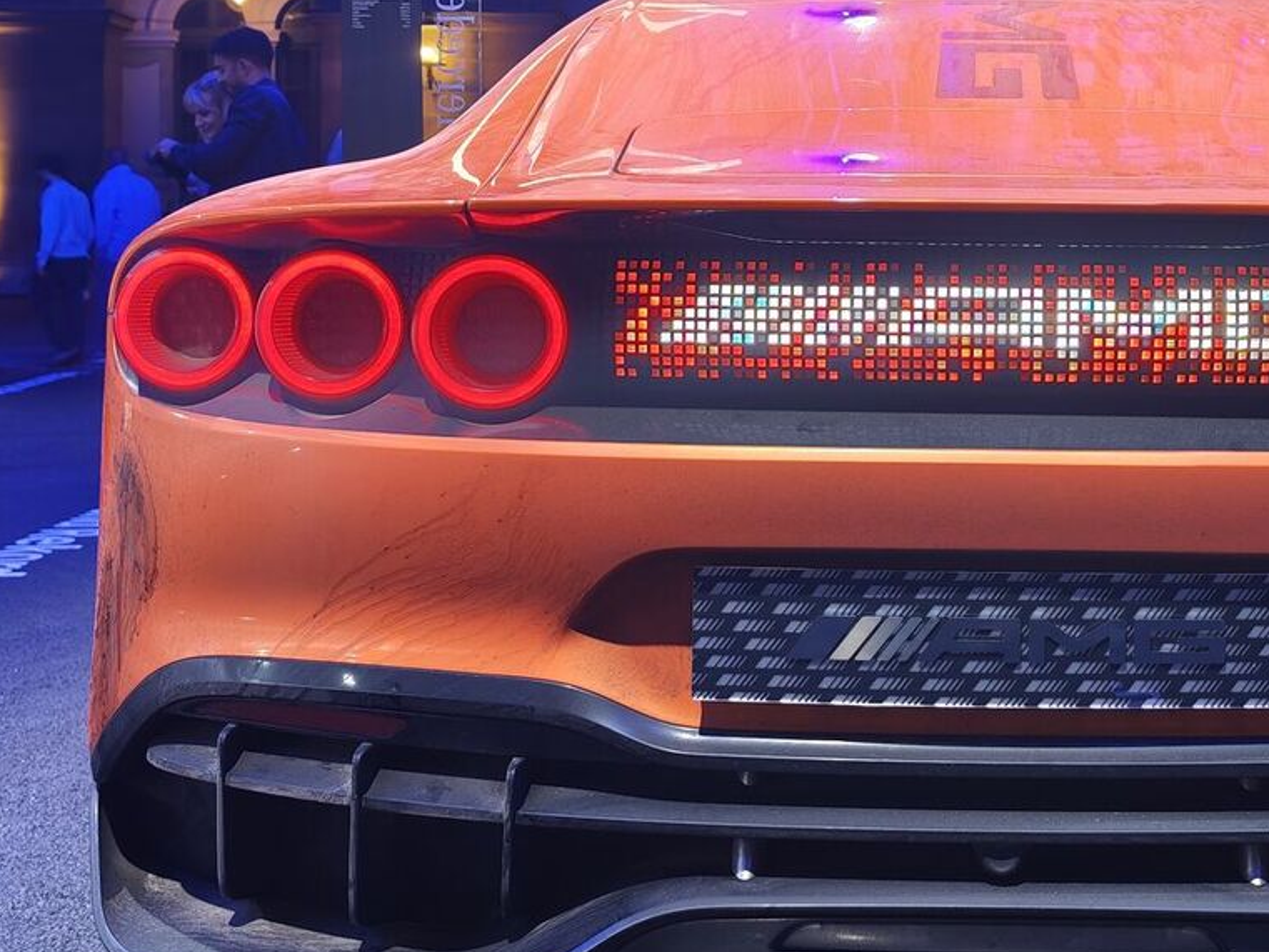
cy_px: 225
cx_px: 982
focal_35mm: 58
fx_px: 2127
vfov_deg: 24.9
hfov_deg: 32.5
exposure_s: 1/54
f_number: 1.63
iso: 400
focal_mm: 8.72
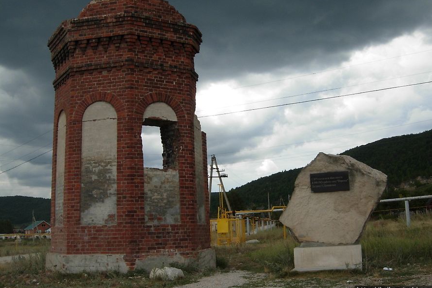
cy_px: 130
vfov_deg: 35.0
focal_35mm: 38
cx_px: 218
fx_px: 456
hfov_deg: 50.7
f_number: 5.4
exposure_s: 1/271
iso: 50
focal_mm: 7.5
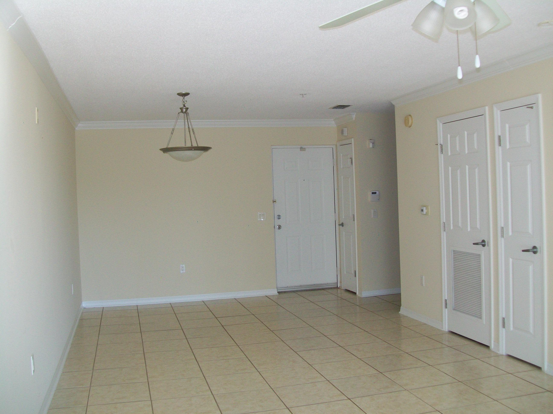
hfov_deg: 51.4
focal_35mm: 36
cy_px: 207
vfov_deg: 39.7
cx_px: 276
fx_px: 575
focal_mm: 6
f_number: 2.7
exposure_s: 1/60
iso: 64
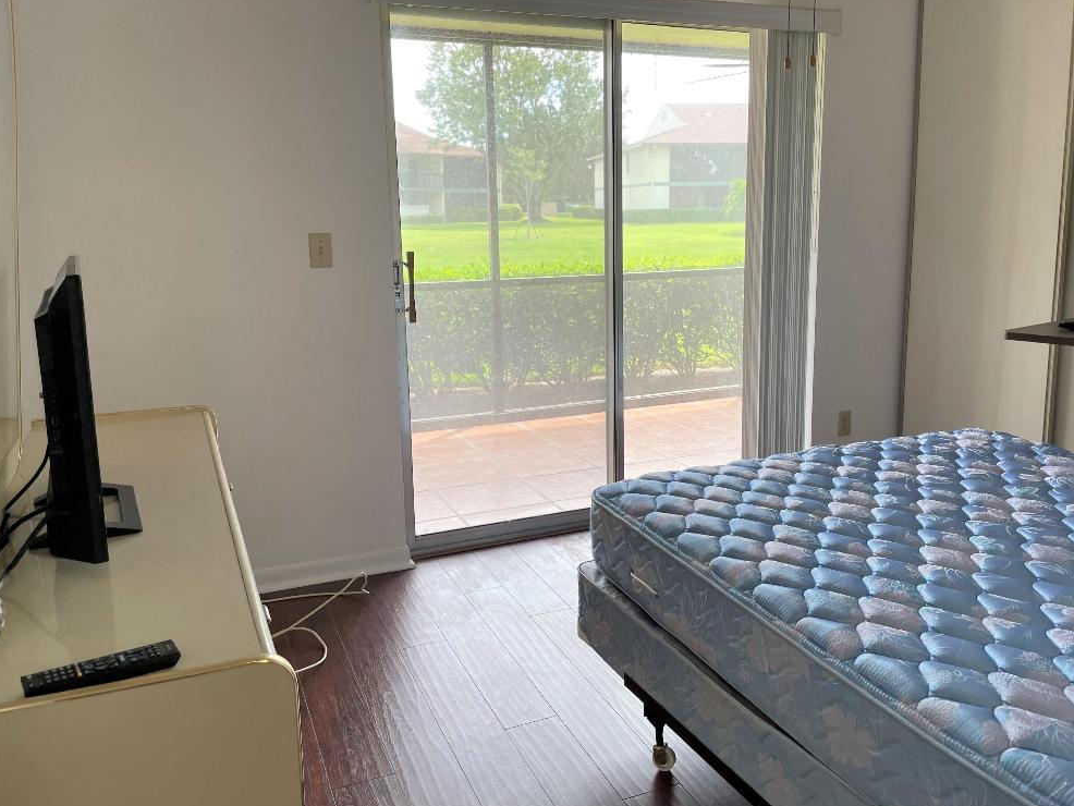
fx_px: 838
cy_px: 413
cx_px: 552
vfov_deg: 51.4
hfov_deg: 65.3
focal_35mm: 27
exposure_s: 1/120
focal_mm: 4.2
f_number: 1.6
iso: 40
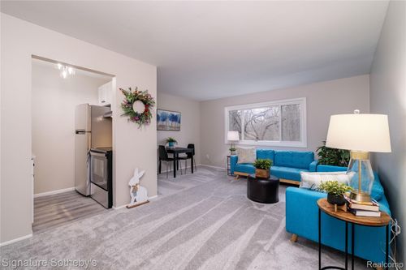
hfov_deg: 100.4
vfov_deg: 77.3
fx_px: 169
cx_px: 203
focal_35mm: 15
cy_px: 135
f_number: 8
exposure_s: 1/60
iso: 500
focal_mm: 10
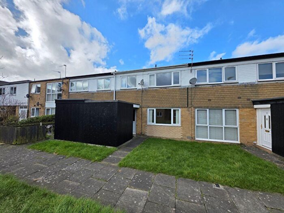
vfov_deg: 89.9
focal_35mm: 13
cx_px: 142
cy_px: 106
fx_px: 107
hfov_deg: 106.2
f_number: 1.9
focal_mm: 2.2
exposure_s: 1/1307
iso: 40
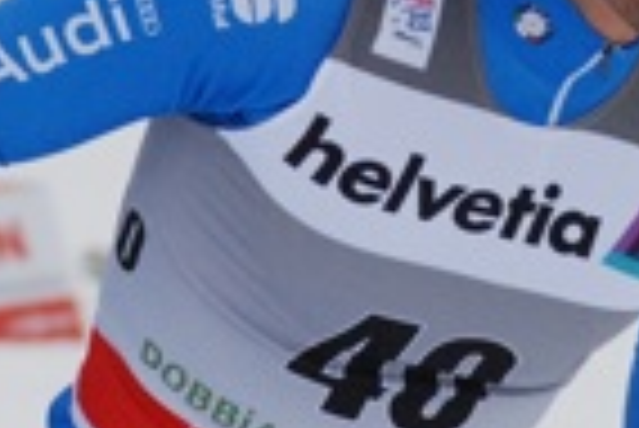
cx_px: 612
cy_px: 140
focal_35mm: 859
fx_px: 15262
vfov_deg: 1.6
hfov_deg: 2.4
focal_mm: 145
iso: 1600
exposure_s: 1/2000
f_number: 8
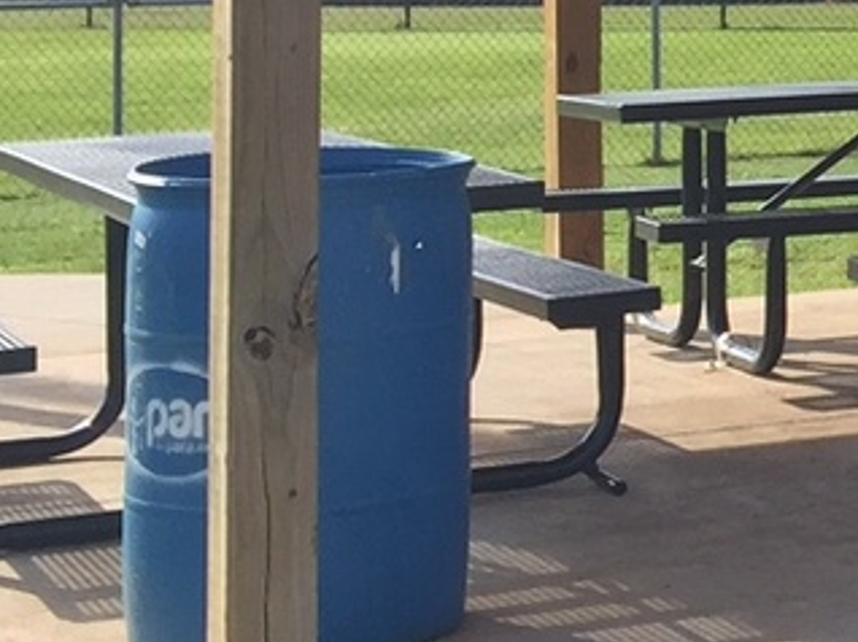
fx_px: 3616
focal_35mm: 146
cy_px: -202
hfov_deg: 11.9
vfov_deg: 9.9
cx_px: 1775
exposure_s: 1/760
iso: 32
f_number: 2.2
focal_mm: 4.15
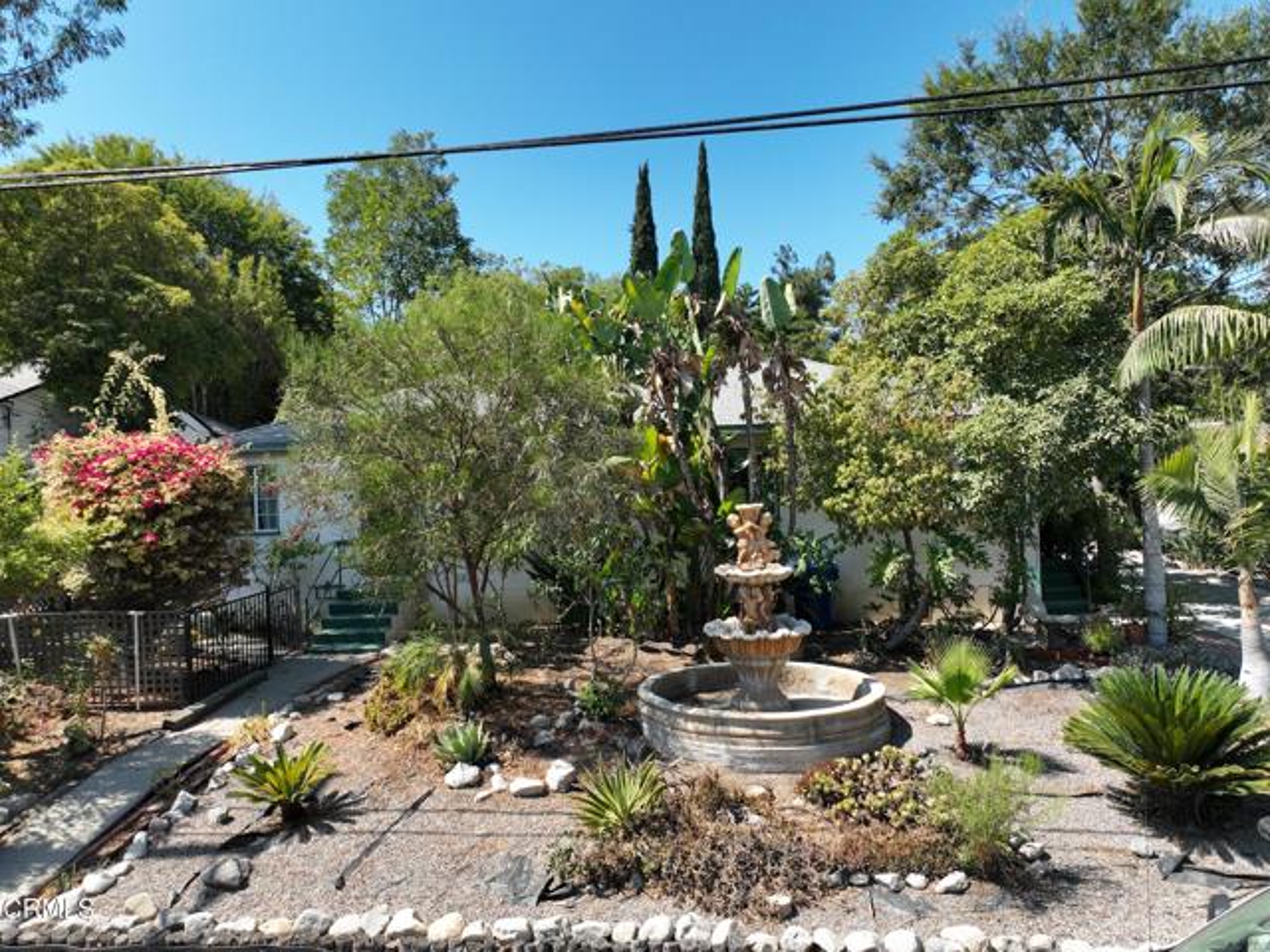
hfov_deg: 71.6
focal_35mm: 24
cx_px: 635
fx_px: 881
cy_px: 476
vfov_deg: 56.8
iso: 110
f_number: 2.8
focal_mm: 12.29
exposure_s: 1/1000
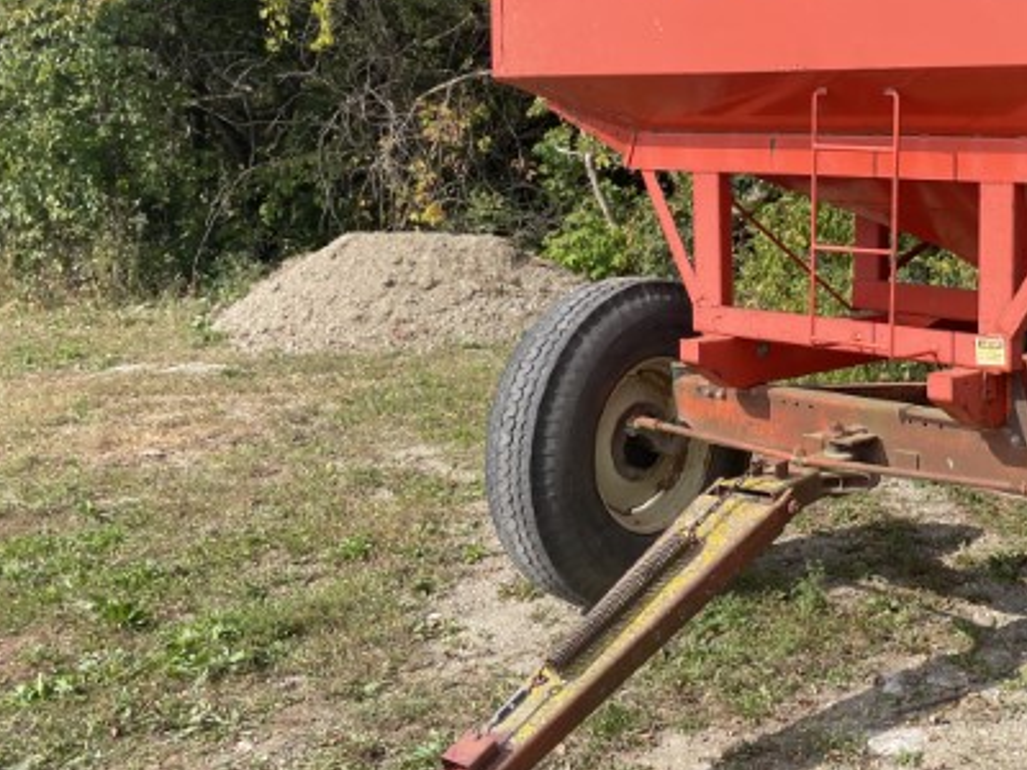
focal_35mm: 52
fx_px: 1543
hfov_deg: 34.9
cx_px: 909
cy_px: 239
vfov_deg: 27.8
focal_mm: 4.2
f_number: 1.6
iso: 32
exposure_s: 1/1195
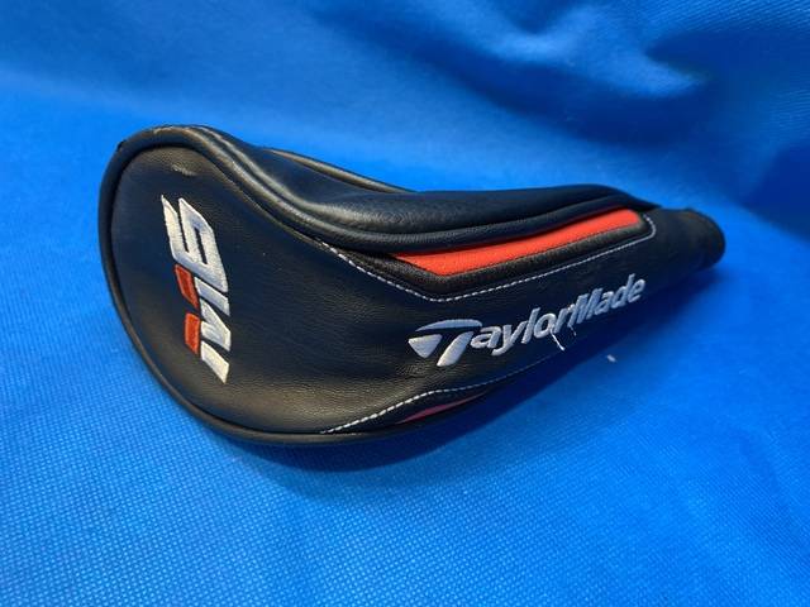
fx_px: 608
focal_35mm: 26
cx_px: 405
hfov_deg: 67.3
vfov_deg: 53.1
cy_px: 304
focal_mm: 4.25
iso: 160
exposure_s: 1/60
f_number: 1.8
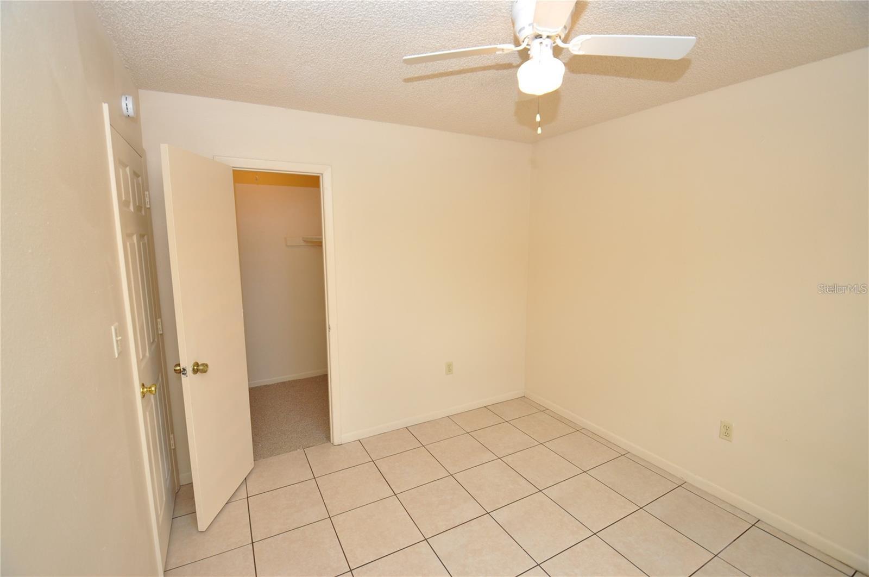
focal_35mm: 15
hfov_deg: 100.5
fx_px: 362
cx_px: 434
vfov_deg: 77.2
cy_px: 288
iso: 400
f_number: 5
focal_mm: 10
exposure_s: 1/100
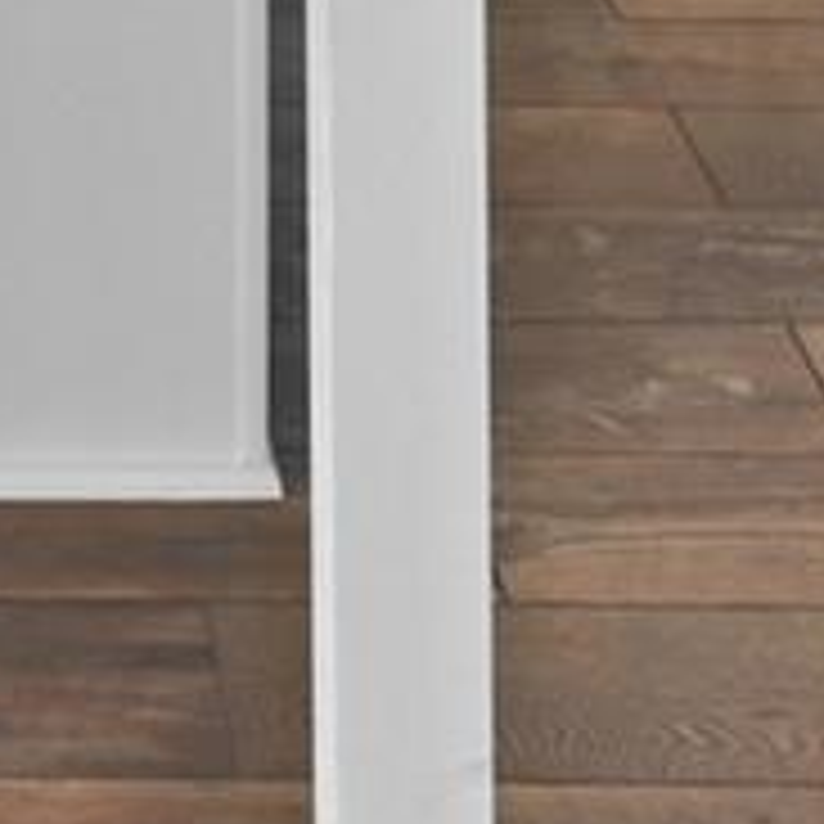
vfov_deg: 10.3
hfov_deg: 12.7
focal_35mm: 133
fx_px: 3582
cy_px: -1499
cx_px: -275
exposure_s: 1/2
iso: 200
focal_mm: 14
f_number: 14
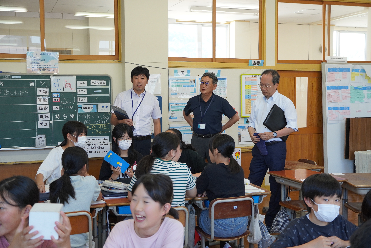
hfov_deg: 39.9
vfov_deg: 27.3
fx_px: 510
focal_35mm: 50
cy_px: 124
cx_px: 186
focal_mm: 33
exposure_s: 1/160
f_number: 4.5
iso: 640
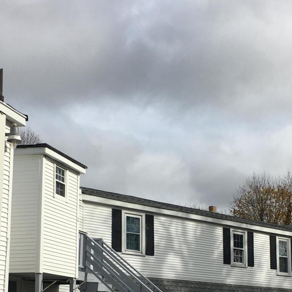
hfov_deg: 25.7
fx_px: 639
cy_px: 250
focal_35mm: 67
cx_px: 139
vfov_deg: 25.1
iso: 25
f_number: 2.2
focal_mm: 4.15
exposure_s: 1/2747
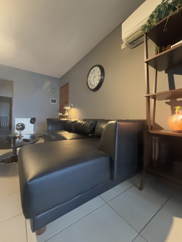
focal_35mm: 15
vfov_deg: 98.2
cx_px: 89
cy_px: 118
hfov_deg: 81.7
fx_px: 105
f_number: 2.2
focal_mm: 2.22
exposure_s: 1/50
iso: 1250
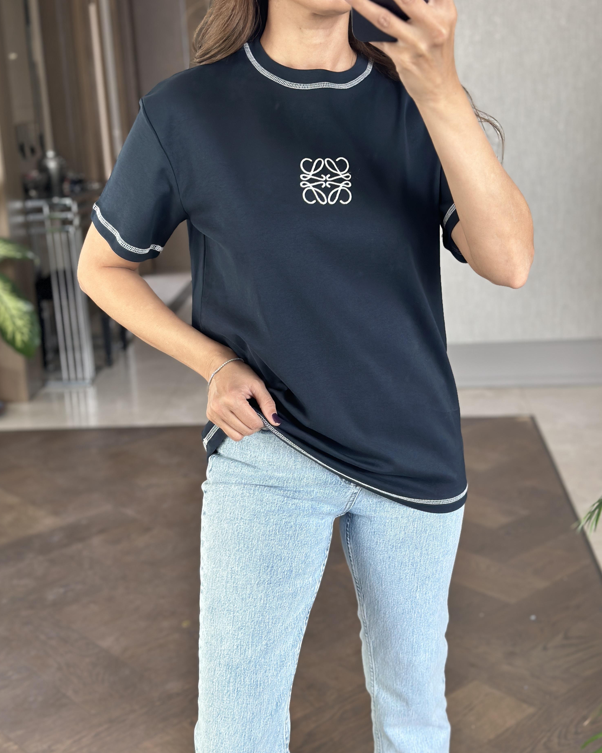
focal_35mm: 51
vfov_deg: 36.6
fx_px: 1136
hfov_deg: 29.7
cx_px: 305
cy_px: 396
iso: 125
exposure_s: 1/79
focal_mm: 6.86
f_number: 1.78
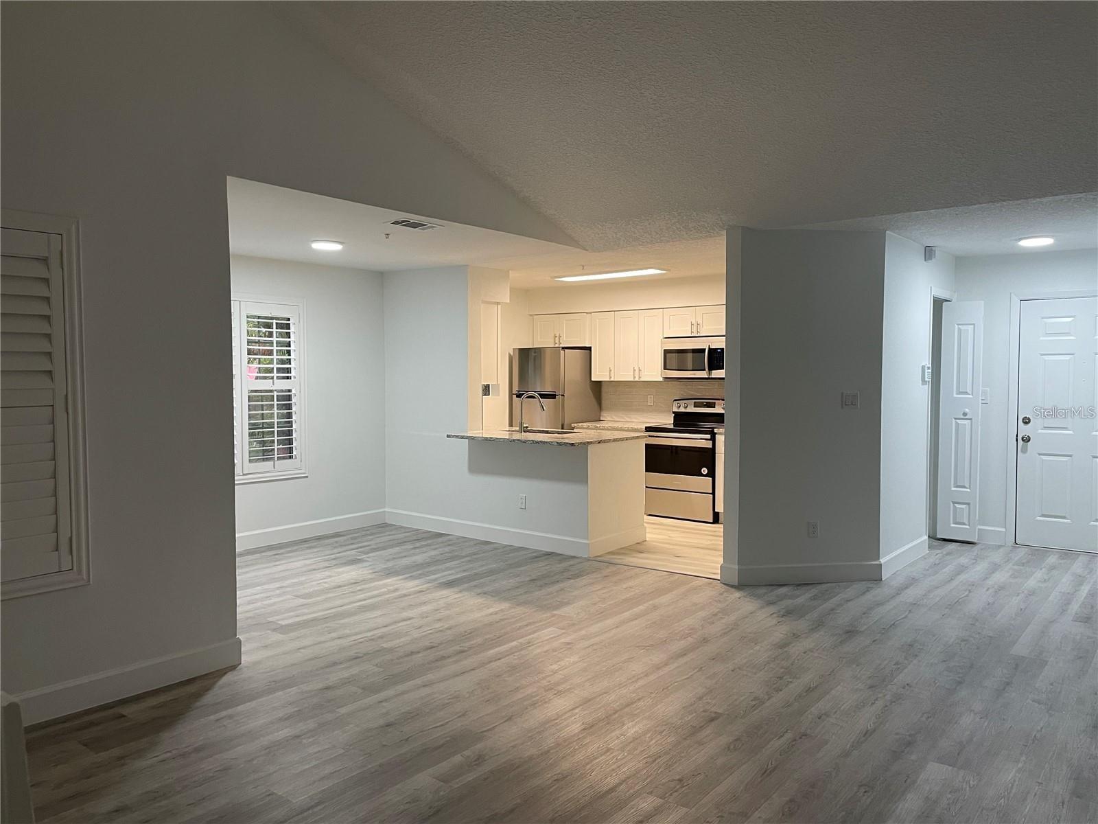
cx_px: 549
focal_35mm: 26
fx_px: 825
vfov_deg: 53.1
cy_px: 412
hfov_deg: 67.3
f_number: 1.6
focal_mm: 4.2
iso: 125
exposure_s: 1/60
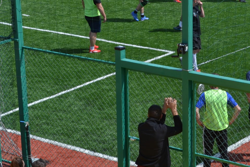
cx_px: 208
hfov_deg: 17.0
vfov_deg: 11.5
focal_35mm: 119
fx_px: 827
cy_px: 58
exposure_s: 1/250
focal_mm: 30
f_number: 8
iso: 100
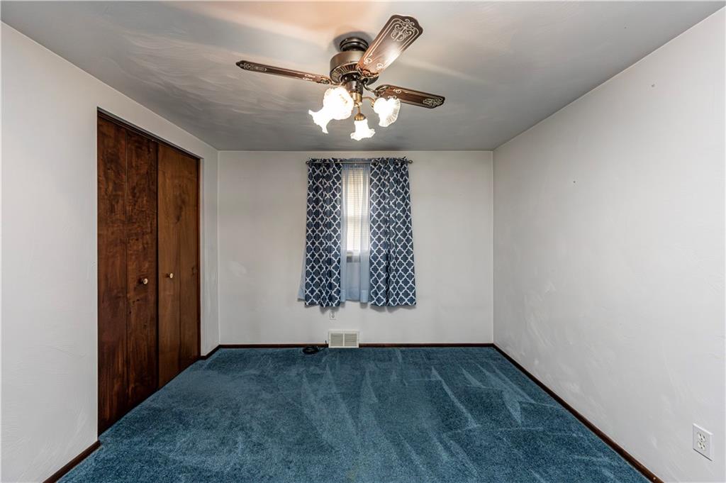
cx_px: 363
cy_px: 242
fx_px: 282
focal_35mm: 14
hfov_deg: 104.3
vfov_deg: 81.1
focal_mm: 14
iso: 4000
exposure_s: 1/200
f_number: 8
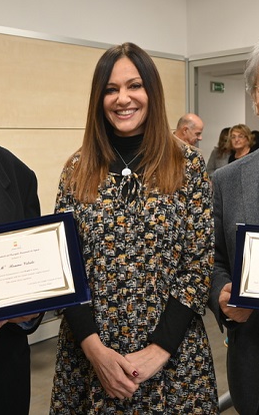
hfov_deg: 25.4
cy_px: 197
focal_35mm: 51
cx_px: 114
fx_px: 573
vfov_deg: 39.7
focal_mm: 21
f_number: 4
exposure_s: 1/30
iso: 250
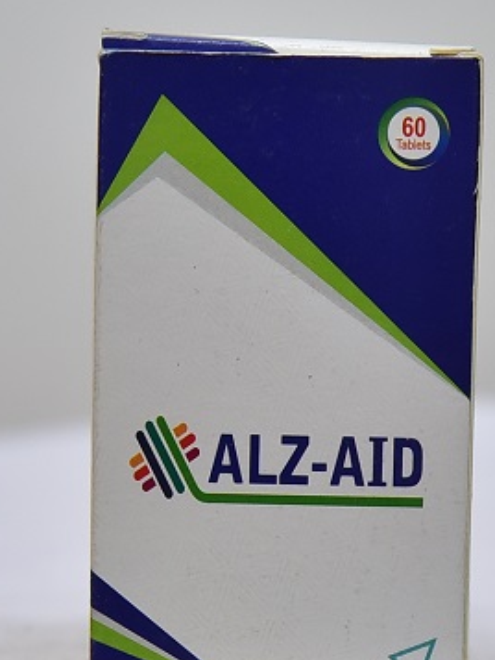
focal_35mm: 116
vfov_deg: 17.0
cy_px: 390
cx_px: 301
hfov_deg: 12.8
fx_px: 2210
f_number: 4.5
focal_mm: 82
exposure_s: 1/125
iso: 1600
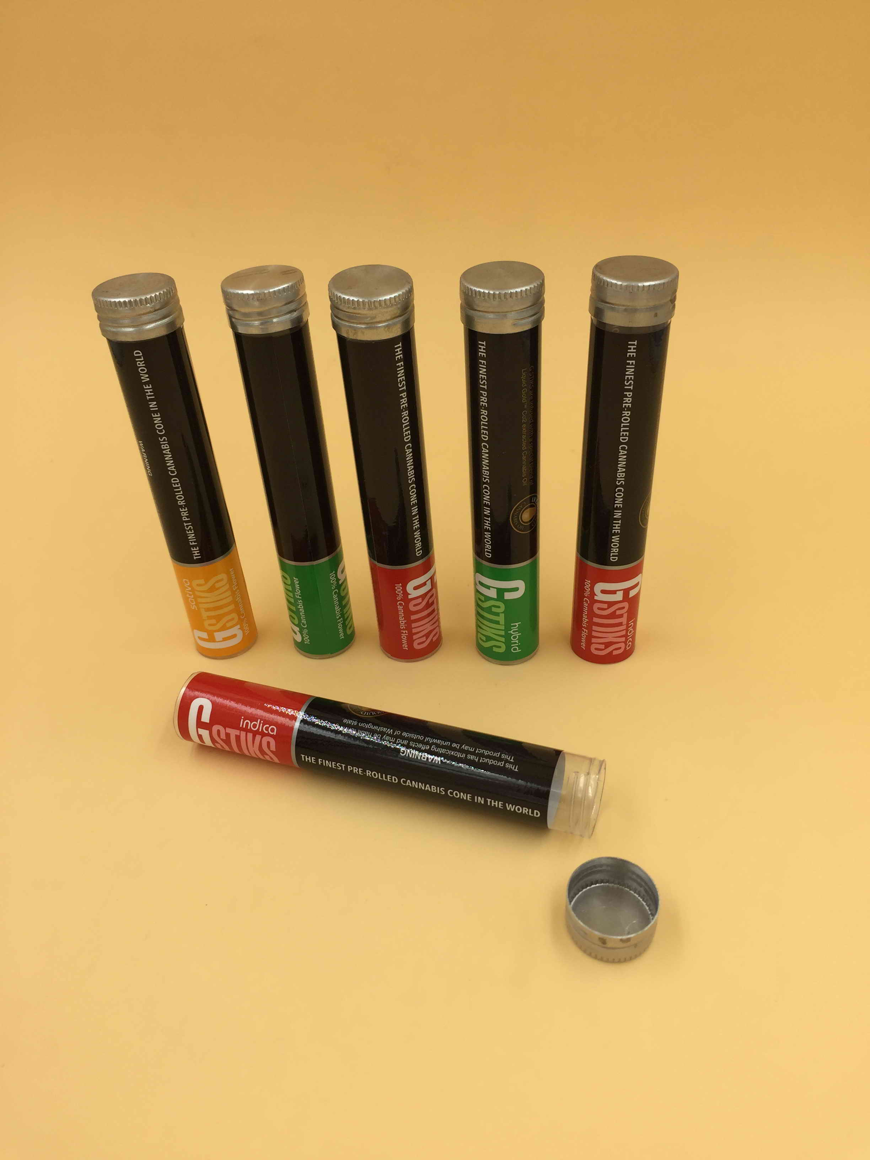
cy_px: 580
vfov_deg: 61.7
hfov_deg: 48.2
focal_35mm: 29
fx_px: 972
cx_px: 435
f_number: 2.2
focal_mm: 4.15
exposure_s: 1/549
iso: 32
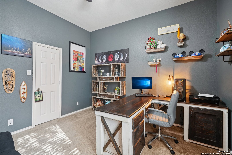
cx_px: 116
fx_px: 106
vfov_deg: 72.1
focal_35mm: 16
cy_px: 78
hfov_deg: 95.0
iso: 400
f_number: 8
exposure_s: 1/6
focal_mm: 16.5
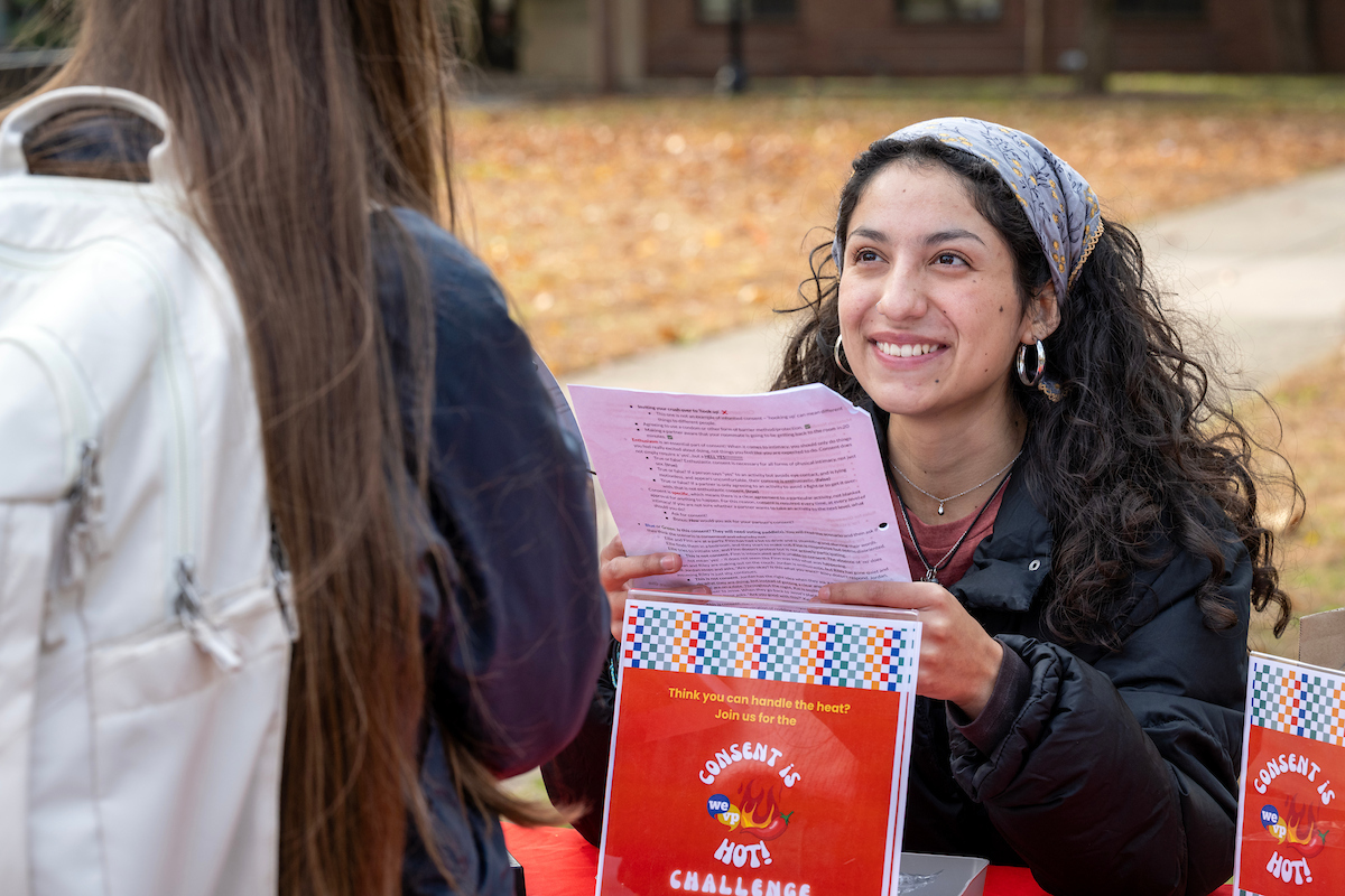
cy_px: 448
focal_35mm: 105
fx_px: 3923
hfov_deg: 19.5
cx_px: 672
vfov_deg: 13.0
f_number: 7.1
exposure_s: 1/200
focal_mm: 105
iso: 320
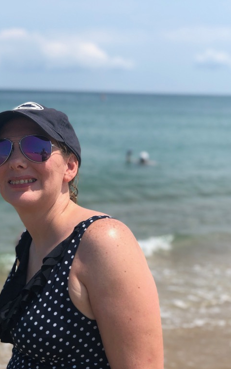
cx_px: 45
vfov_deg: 27.8
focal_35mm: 74
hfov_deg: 17.5
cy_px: 184
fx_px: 745
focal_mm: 6
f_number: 2.4
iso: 16
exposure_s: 1/1372
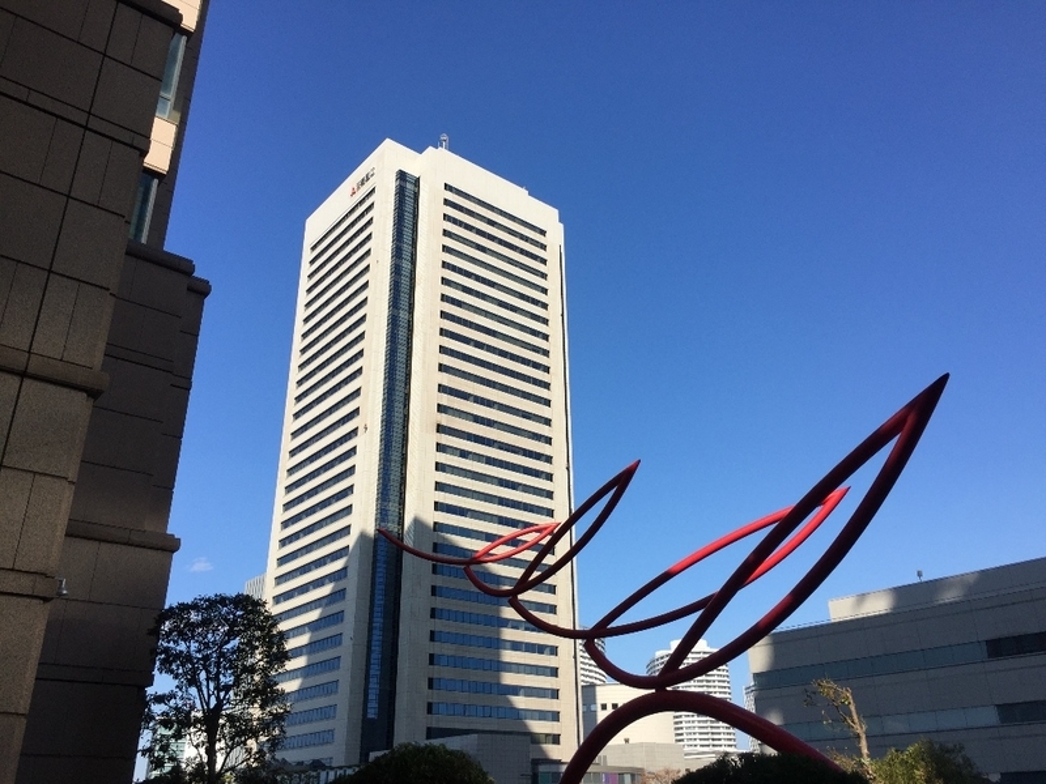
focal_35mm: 29
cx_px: 523
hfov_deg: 61.7
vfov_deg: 48.2
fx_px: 876
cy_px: 392
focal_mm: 4.15
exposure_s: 1/2326
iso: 32
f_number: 2.2
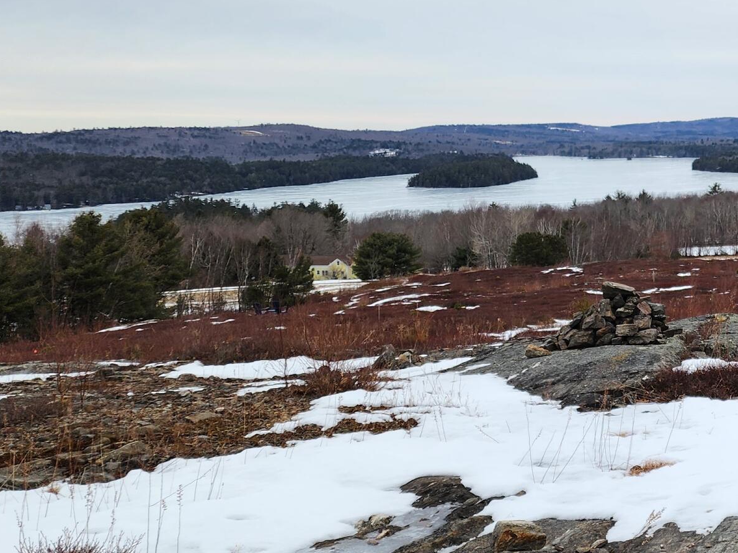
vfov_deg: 25.0
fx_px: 1236
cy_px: 159
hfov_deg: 31.0
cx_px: 728
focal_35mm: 58
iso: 12
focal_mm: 6.4
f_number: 1.8
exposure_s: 1/388
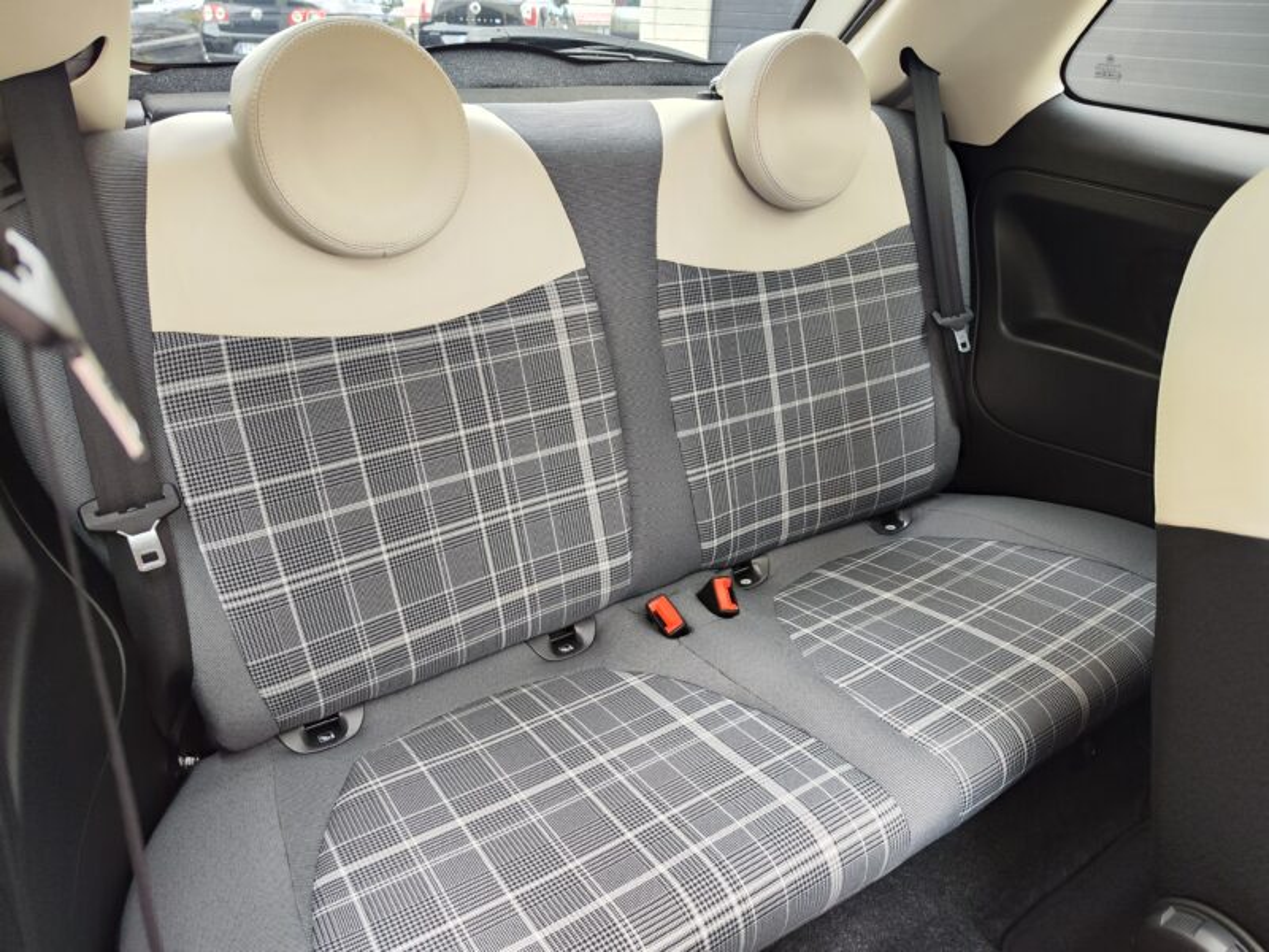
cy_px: 476
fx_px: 843
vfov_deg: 58.9
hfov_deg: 73.9
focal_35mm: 23
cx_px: 634
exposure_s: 1/100
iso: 429
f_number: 1.69
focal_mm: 7.01
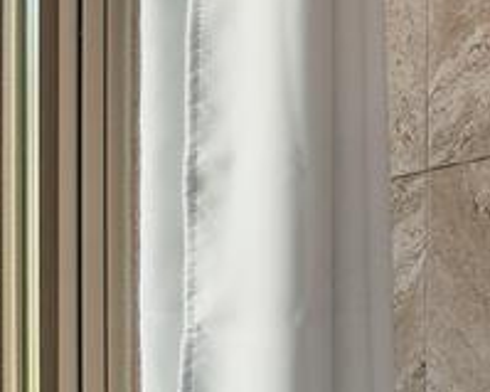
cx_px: 1200
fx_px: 1261
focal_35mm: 87
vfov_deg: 17.3
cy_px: 23
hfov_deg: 14.2
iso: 100
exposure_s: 1/2
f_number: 8
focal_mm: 18
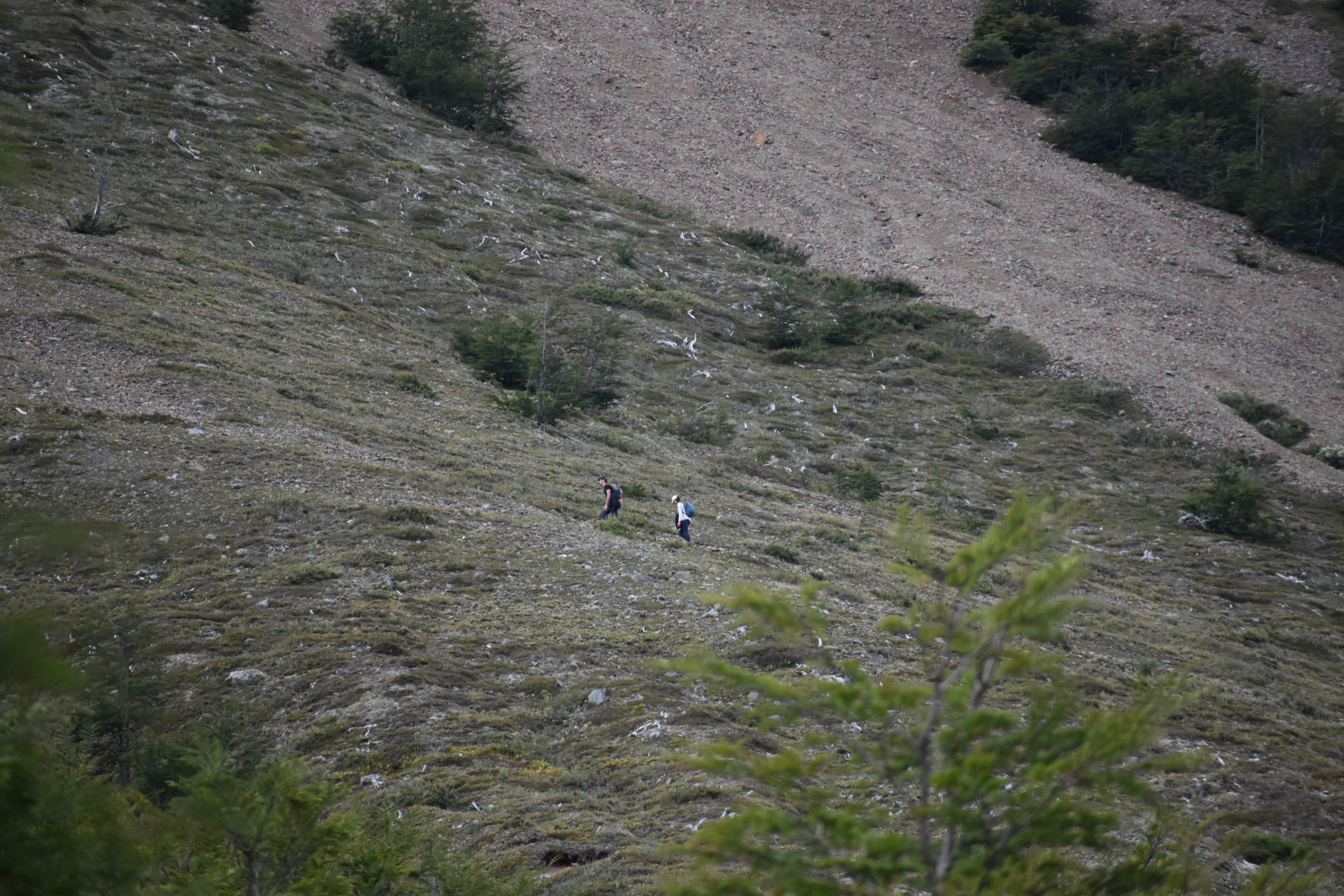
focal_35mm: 450
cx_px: 672
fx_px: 16799
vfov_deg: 3.1
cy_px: 448
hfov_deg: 4.6
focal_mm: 300
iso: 800
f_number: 6.3
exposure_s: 1/1000
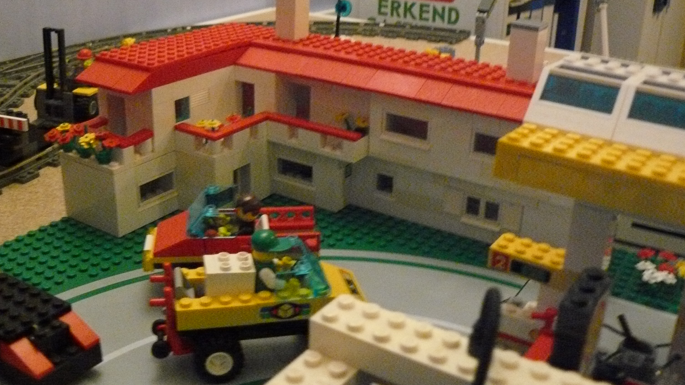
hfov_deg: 50.5
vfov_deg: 29.6
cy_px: 142
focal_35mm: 40
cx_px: 342
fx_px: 727
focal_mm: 6
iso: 800
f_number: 2.8
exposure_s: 1/15
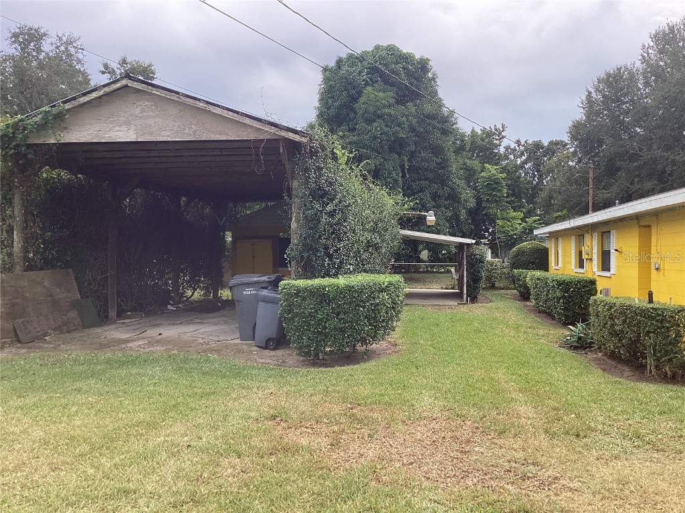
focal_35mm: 31
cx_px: 342
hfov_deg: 58.4
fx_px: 613
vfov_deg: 45.4
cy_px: 256
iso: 25
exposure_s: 1/240
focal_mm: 3.3
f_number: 2.4
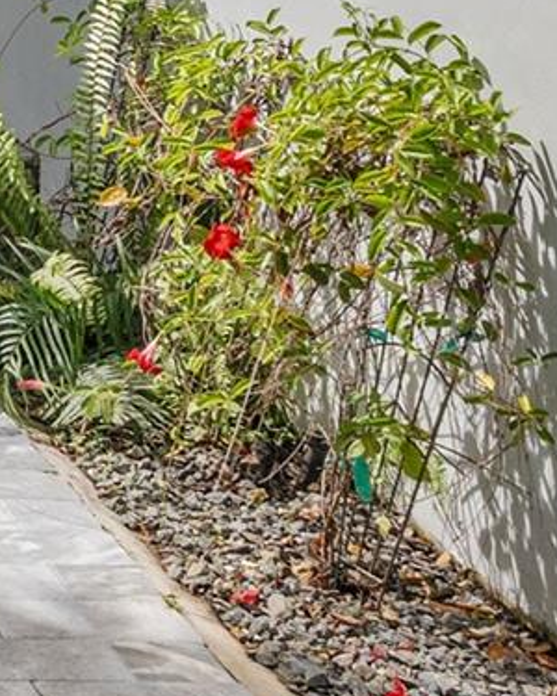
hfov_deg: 11.6
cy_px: -189
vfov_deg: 16.8
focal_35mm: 108
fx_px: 2225
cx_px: -789
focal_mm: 18
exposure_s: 1/250
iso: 400
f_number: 8
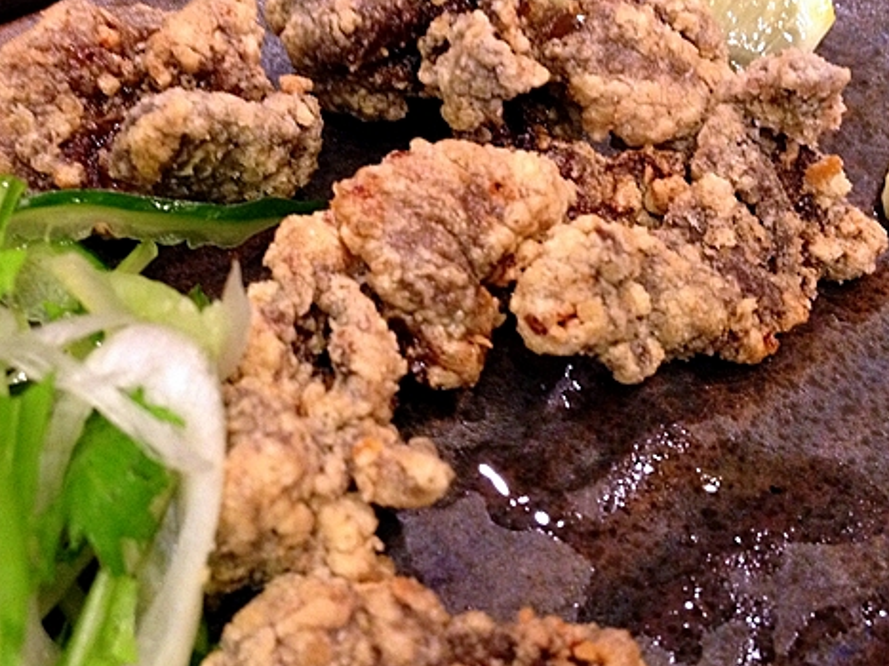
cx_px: 413
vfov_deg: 30.2
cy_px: 287
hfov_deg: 39.6
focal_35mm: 48
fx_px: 1232
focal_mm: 4.28
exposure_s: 1/20
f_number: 2.4
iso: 320
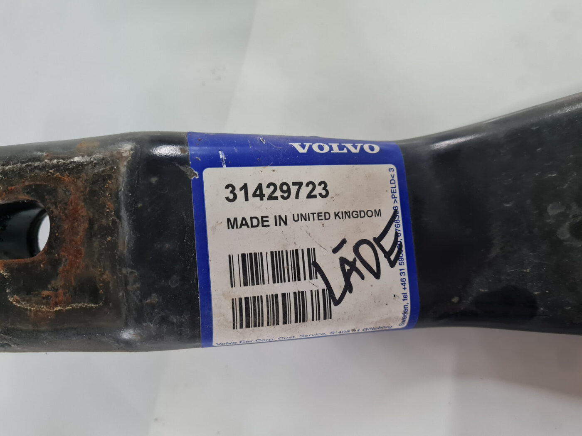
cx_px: 291
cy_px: 218
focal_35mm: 26
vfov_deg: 53.1
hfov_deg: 67.3
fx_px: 437
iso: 500
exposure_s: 1/50
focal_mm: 5.4
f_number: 1.8
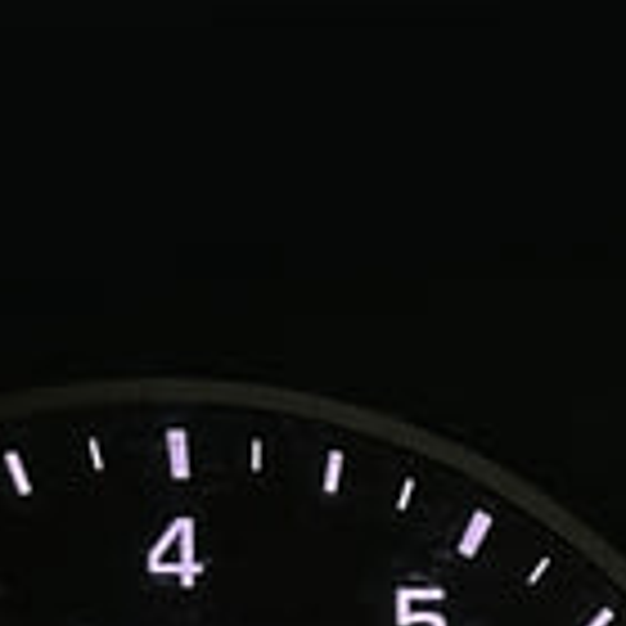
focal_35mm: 275
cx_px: 1302
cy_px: 826
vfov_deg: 6.3
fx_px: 5626
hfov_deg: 6.2
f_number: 1.78
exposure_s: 1/50
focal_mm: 6.86
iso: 250
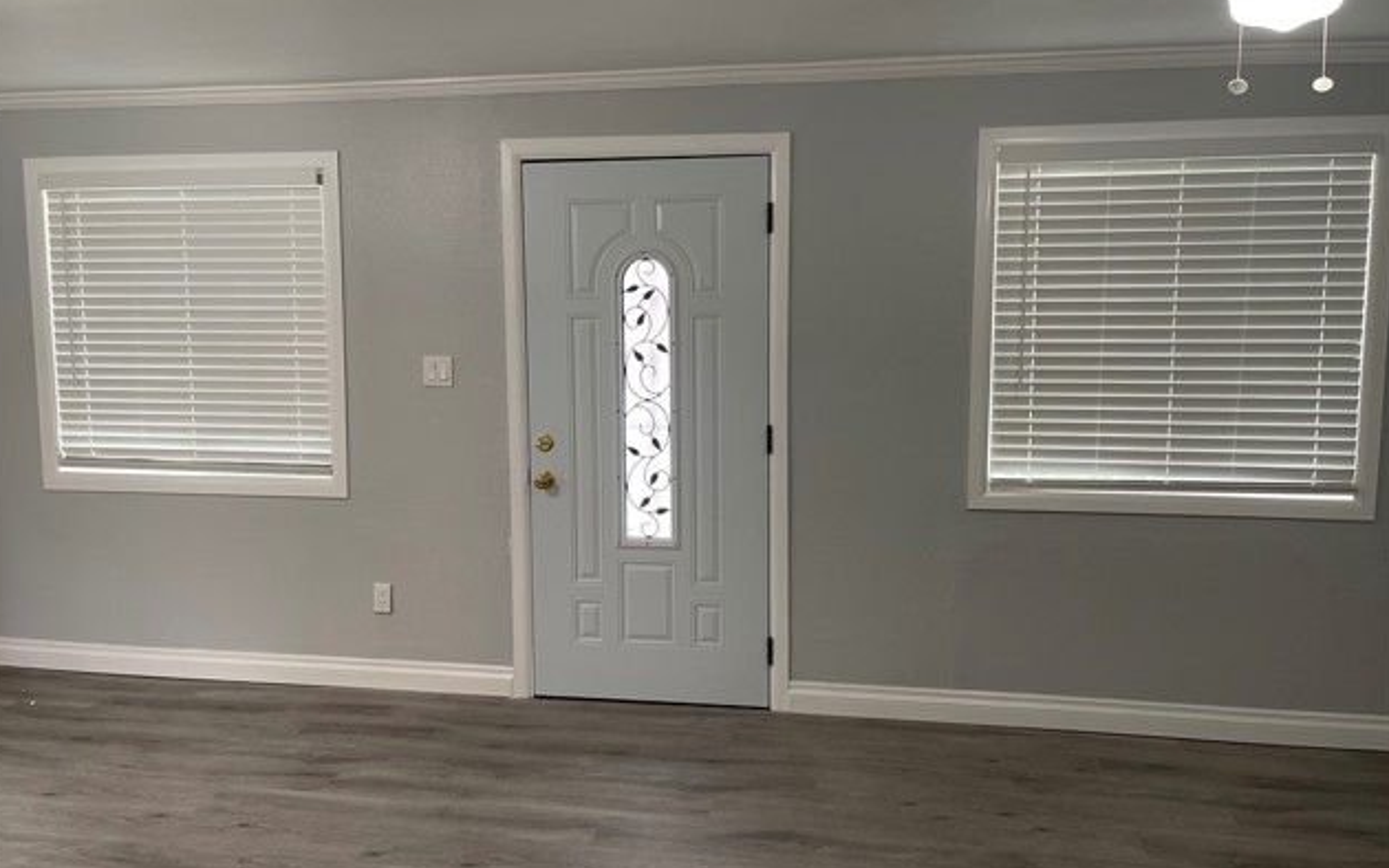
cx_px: 690
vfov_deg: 44.6
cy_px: 423
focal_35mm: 28
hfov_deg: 66.5
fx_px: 1060
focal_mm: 5.1
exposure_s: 1/60
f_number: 1.6
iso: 80
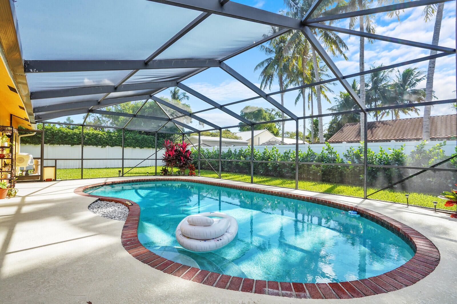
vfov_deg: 73.7
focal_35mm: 16
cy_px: 152
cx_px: 228
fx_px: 203
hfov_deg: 96.7
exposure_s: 1/640
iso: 800
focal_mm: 16
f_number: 8
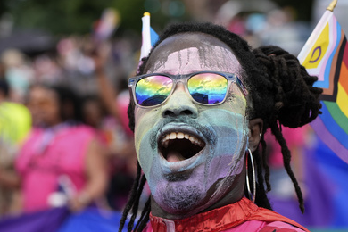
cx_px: 175
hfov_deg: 12.9
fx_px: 1537
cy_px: 116
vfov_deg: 8.6
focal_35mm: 159
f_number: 5.6
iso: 500
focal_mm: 121
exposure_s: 1/2000
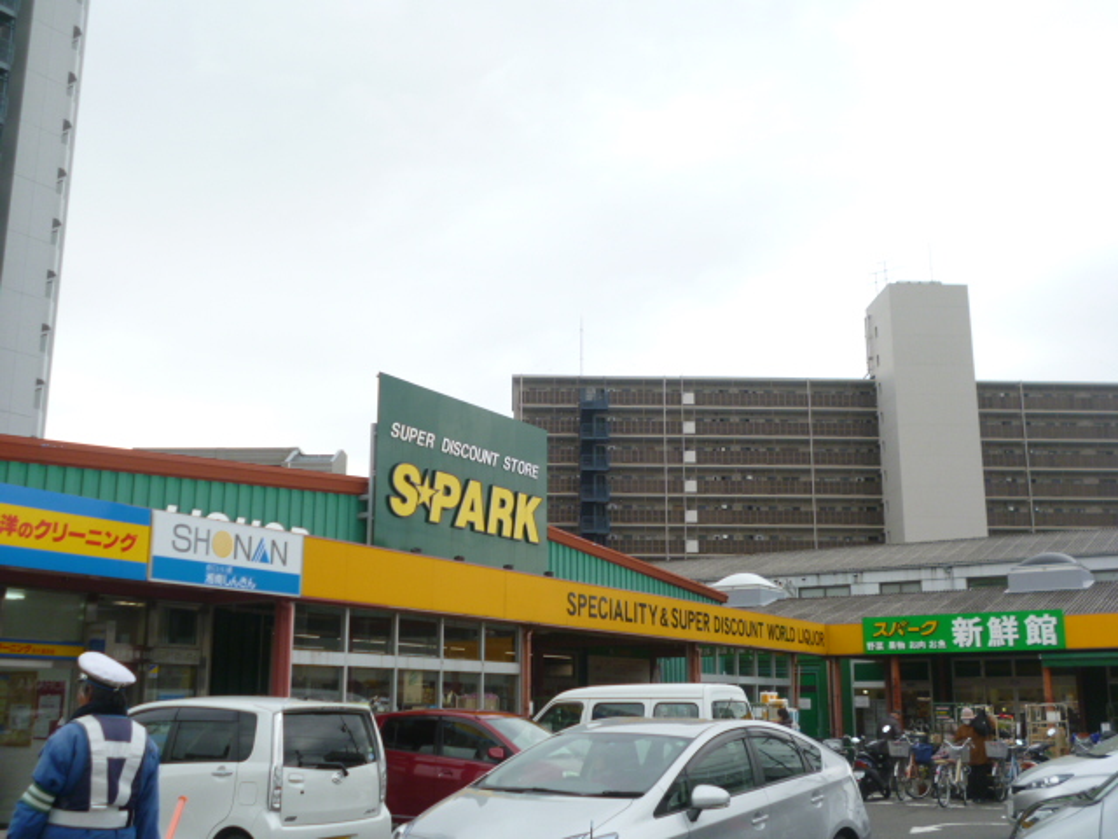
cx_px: 559
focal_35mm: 36
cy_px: 420
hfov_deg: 51.4
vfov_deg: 39.7
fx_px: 1163
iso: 100
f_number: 3.1
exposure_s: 1/320
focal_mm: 6.4
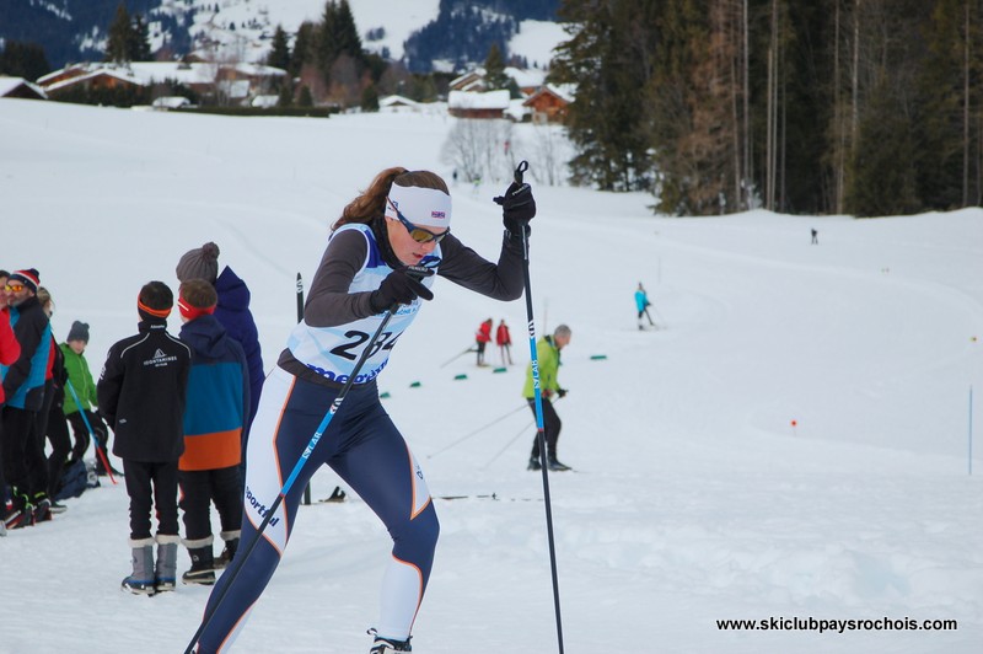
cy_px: 327
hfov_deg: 18.9
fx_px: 2947
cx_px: 492
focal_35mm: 108
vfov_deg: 12.7
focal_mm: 72
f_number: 4.5
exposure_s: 1/1250
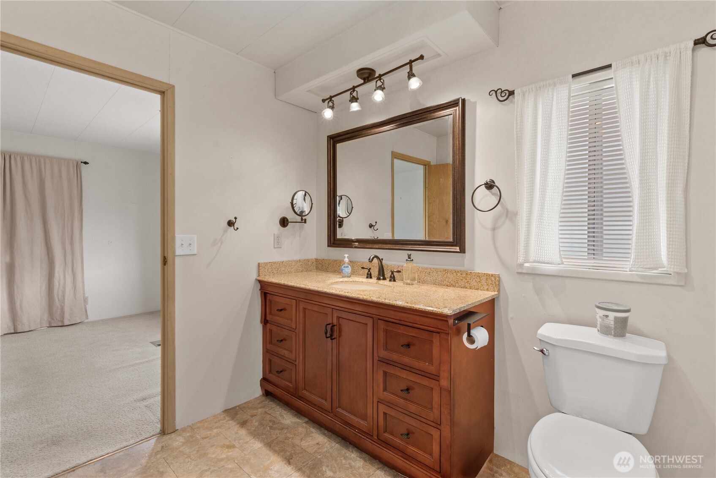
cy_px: 239
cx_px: 358
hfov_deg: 96.7
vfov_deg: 73.8
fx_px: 318
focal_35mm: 16
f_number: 8
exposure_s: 1.3
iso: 200
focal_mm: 16
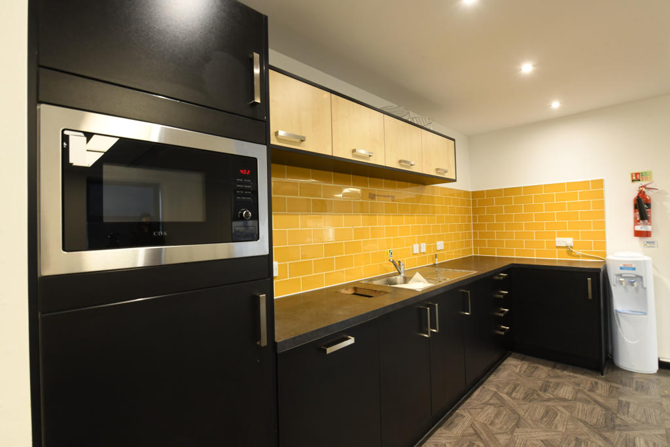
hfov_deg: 93.3
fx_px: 316
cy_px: 224
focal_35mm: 17
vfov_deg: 70.5
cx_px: 335
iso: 800
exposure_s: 1/6
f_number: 10
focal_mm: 17
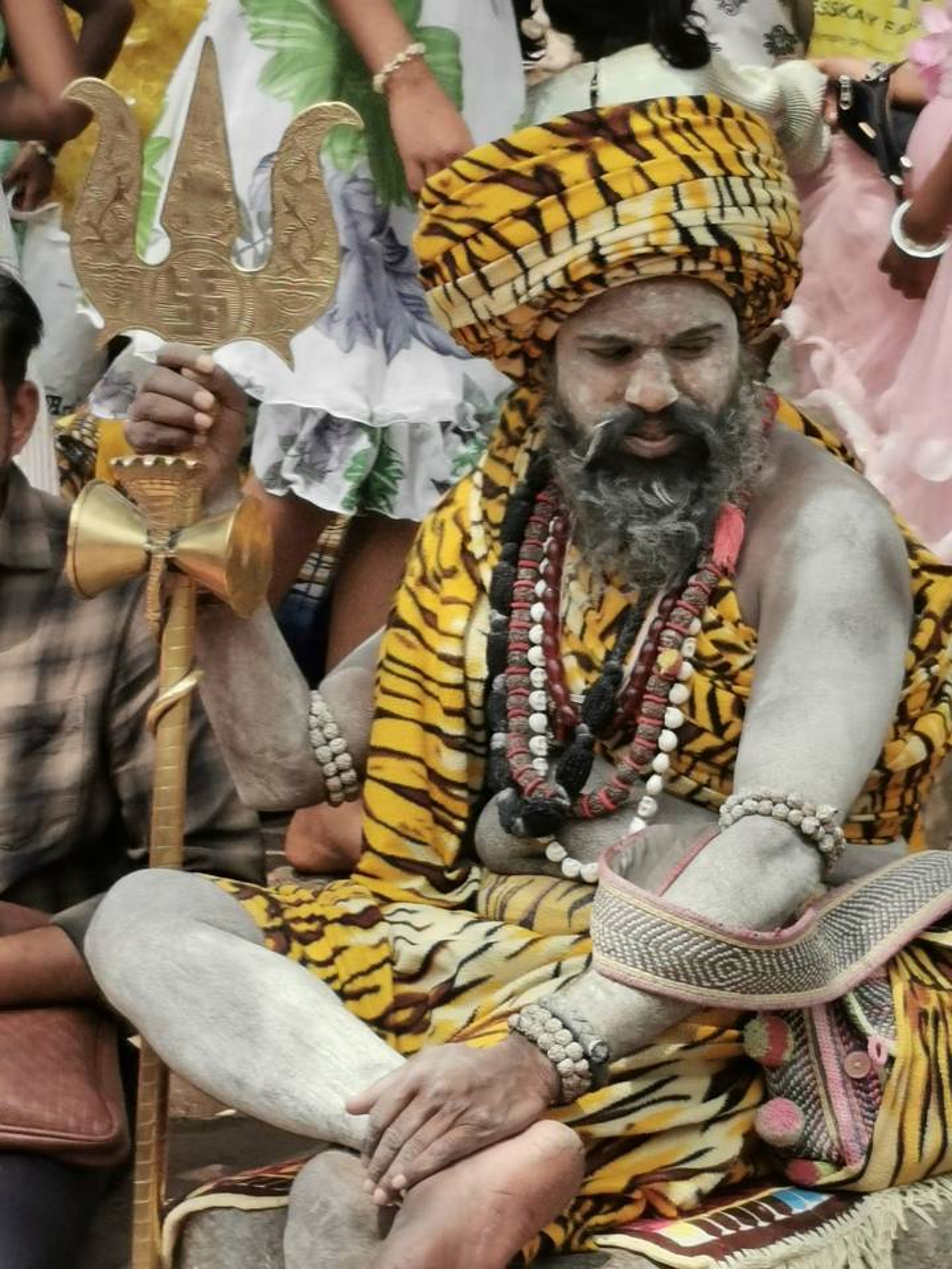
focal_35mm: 130
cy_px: 634
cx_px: 476
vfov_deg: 15.2
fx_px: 4767
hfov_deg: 11.4
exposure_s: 1/2571
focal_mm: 5.56
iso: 50
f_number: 1.6
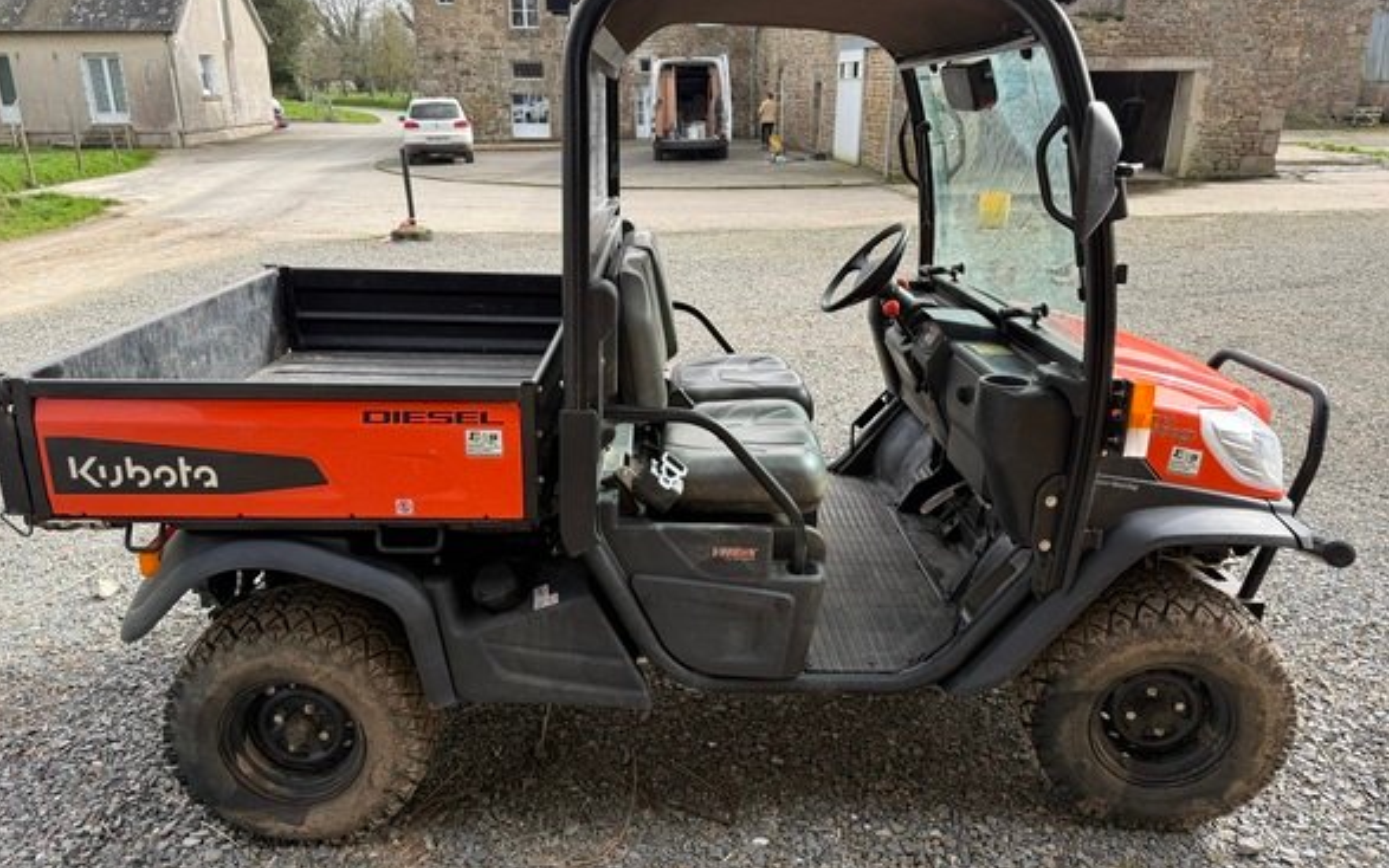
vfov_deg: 47.6
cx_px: 681
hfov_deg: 70.4
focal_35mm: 26
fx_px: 984
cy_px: 440
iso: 80
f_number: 1.78
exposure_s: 1/992
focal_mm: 6.76
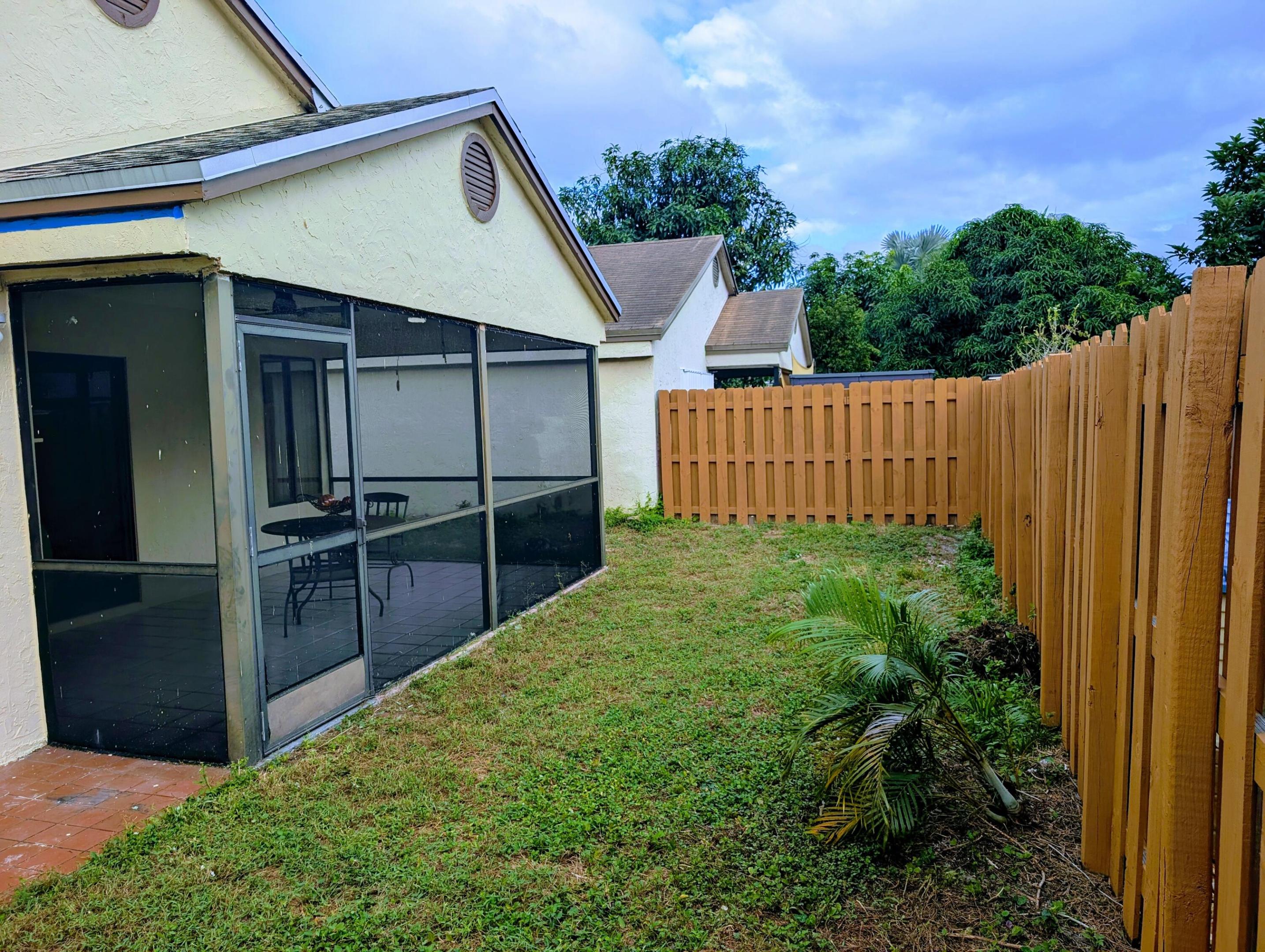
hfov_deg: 71.5
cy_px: 476
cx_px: 632
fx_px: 878
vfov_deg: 56.9
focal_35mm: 24
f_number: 1.68
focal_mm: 6.9
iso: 20
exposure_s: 1/404
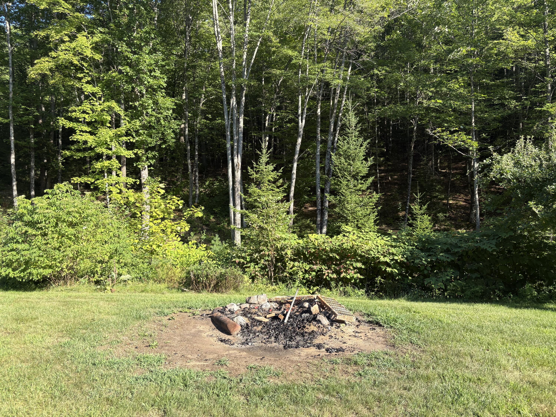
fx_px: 418
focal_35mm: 26
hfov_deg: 67.3
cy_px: 208
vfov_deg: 53.1
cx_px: 278
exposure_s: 1/861
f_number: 1.6
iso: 50
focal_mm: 5.96
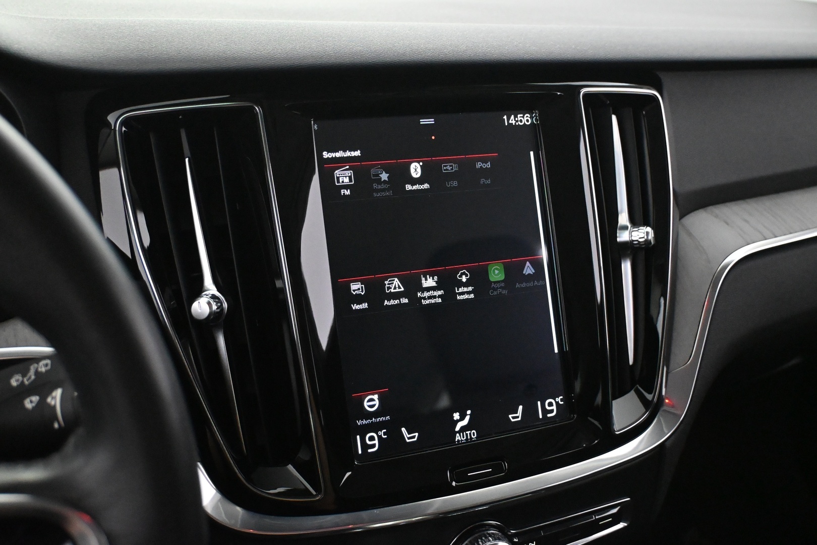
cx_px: 408
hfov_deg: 48.7
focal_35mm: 40
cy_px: 272
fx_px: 902
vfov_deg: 33.6
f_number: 4.5
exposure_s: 1/60
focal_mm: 26.5
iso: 7200
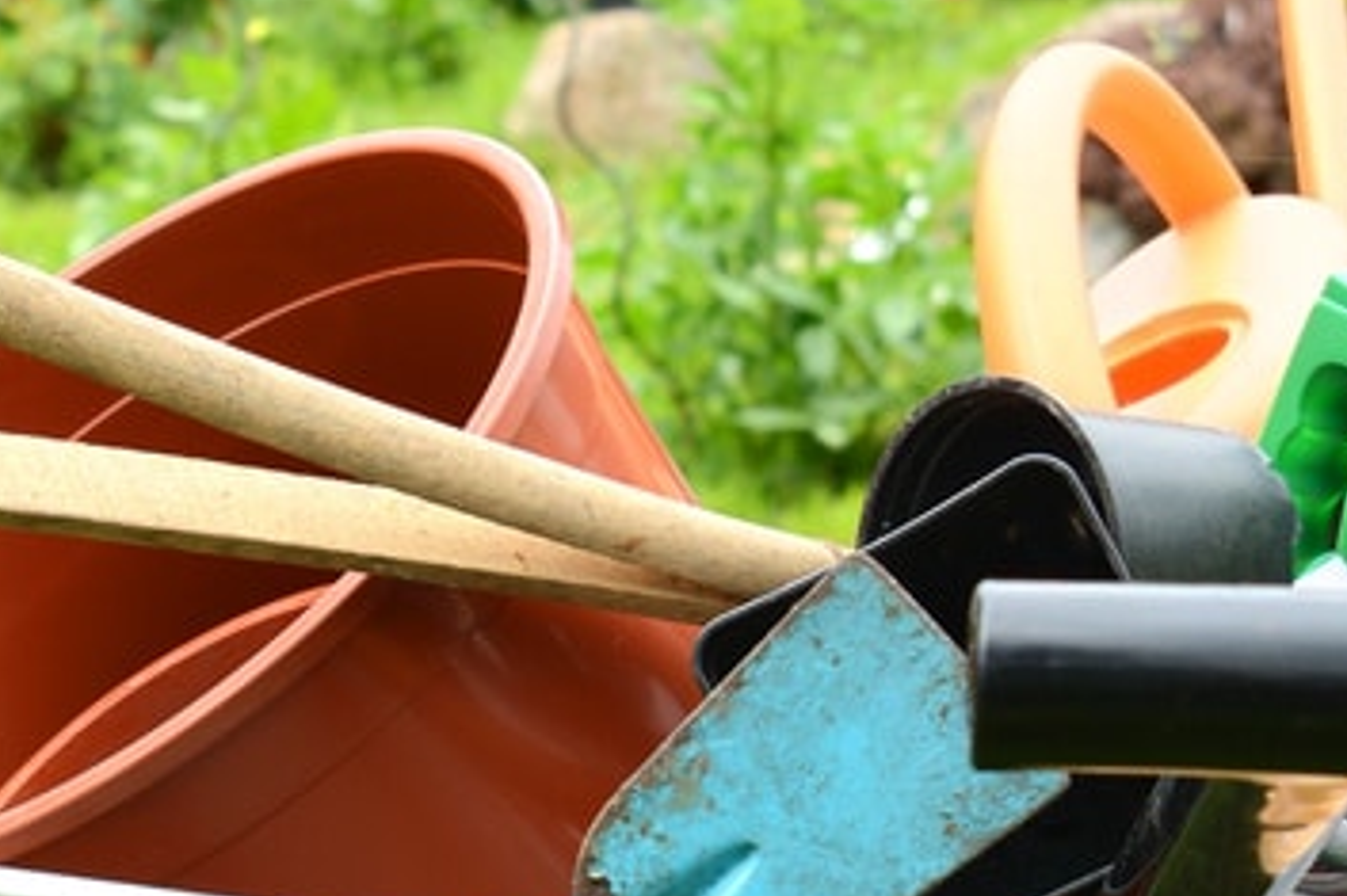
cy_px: 957
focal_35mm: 201
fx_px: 7517
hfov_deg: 10.1
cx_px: -170
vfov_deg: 6.8
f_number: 7.1
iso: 100
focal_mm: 42
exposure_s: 1/80
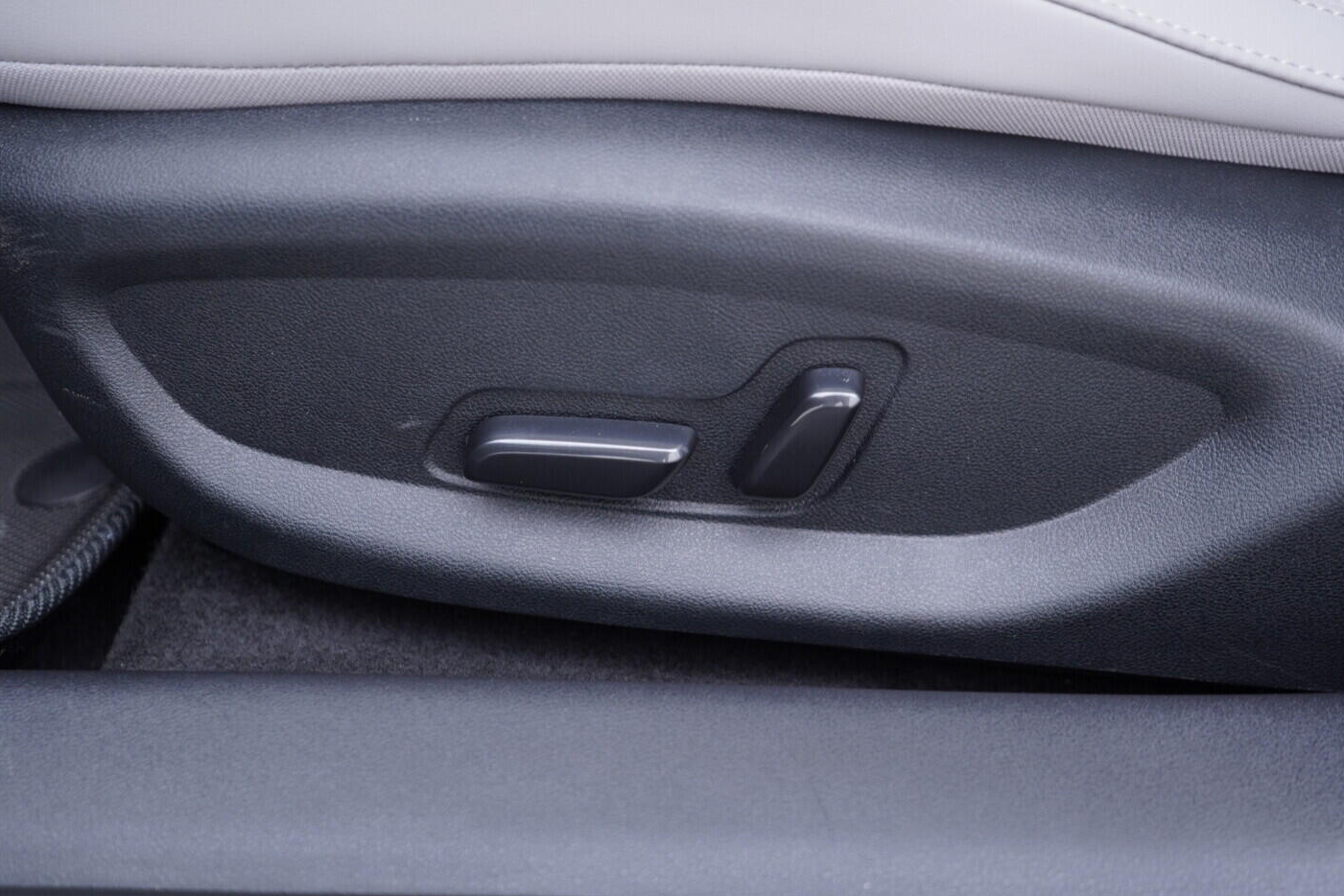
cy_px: 453
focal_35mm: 37
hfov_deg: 51.9
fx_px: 1381
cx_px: 688
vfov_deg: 35.9
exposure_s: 1/40
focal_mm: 24
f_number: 2.8
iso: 250
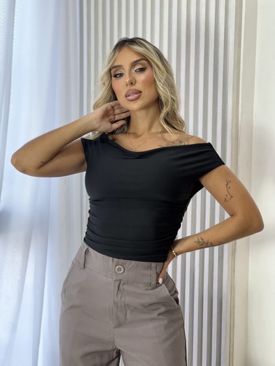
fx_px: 815
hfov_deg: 19.1
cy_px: 183
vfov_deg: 25.3
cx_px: 138
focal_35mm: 77
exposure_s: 1/120
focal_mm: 9
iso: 100
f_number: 2.8
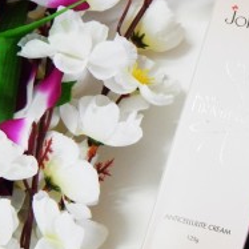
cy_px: 132
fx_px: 822
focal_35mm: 101
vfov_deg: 17.2
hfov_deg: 17.0
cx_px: 220
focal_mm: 10.9
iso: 400
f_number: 4
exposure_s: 1/15
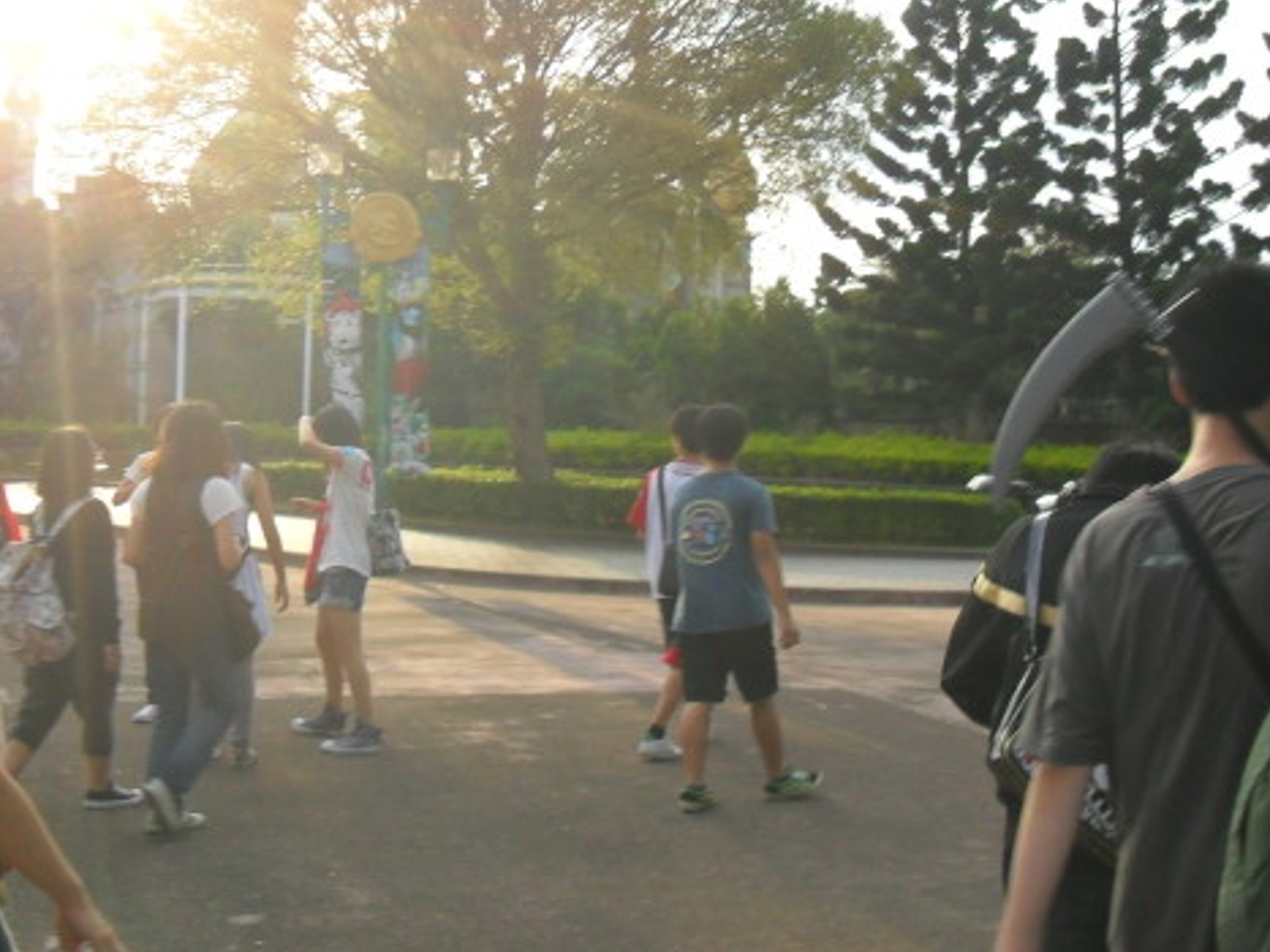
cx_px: 674
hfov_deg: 39.7
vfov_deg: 30.3
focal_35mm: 48
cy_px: 484
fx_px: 1761
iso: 160
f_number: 8.9
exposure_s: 1/90
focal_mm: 6.2
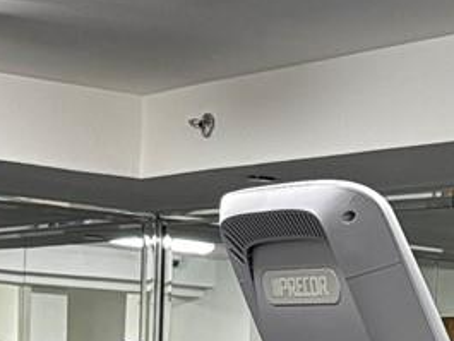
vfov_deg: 10.0
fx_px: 1903
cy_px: 497
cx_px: 747
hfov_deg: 12.7
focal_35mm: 145
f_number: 1.78
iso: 500
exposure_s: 1/60
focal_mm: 6.76
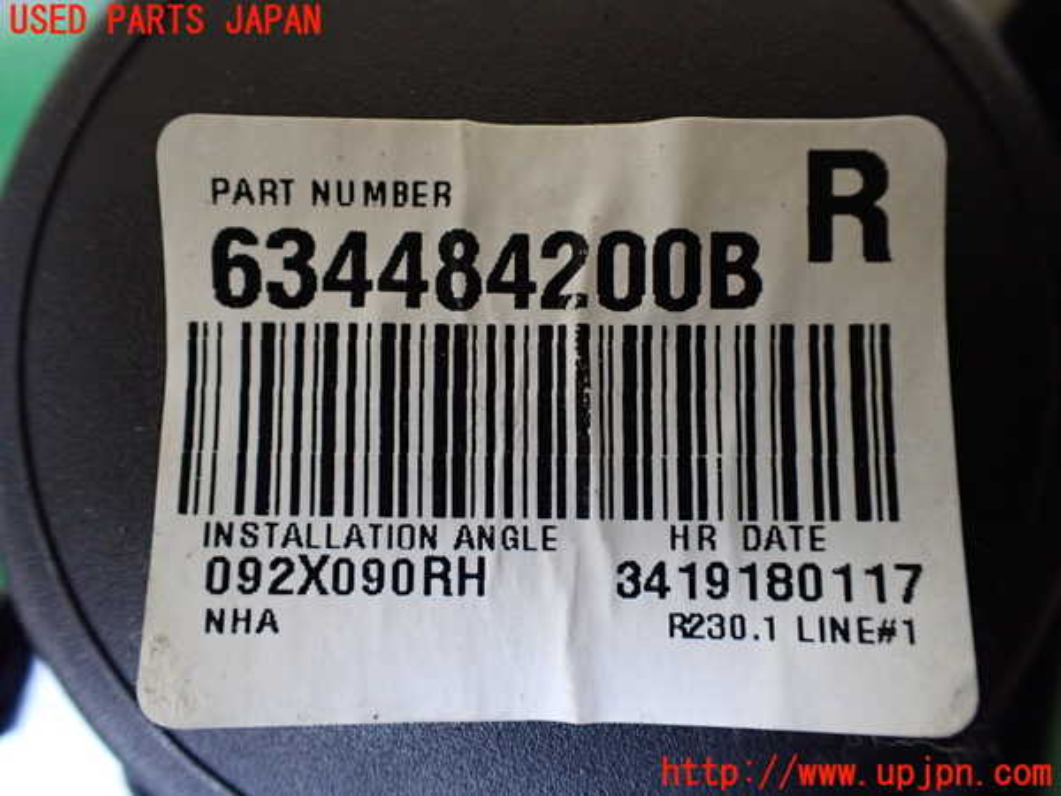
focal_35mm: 30
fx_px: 920
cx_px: 530
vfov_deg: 46.8
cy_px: 398
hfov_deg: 60.0
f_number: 2.3
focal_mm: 5.4
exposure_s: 1/125
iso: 500
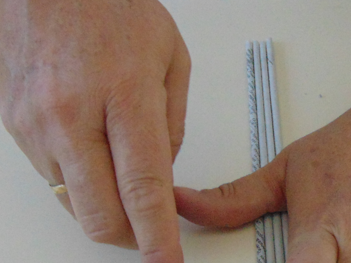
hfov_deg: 24.1
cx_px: 273
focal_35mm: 80
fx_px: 811
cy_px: 268
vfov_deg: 17.9
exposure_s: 1/200
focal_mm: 5.4
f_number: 3.1
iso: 500
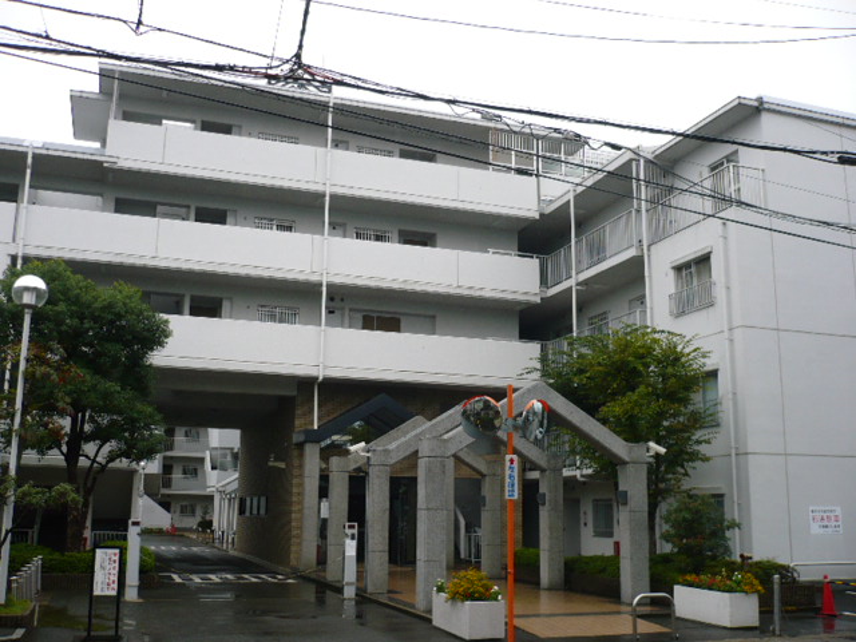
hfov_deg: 52.6
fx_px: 865
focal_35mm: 35
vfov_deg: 40.7
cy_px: 321
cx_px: 428
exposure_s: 1/200
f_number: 2.8
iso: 100
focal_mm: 5.8
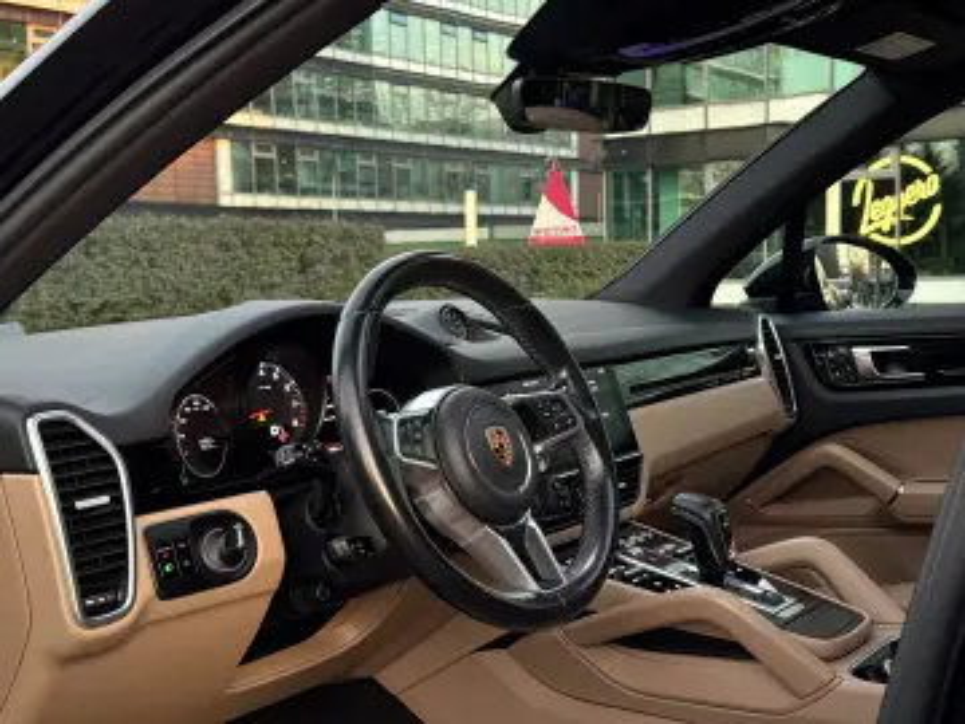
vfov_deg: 30.3
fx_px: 1338
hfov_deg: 39.7
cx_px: 482
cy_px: 362
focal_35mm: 48
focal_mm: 6.76
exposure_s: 1/69
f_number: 1.78
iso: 100
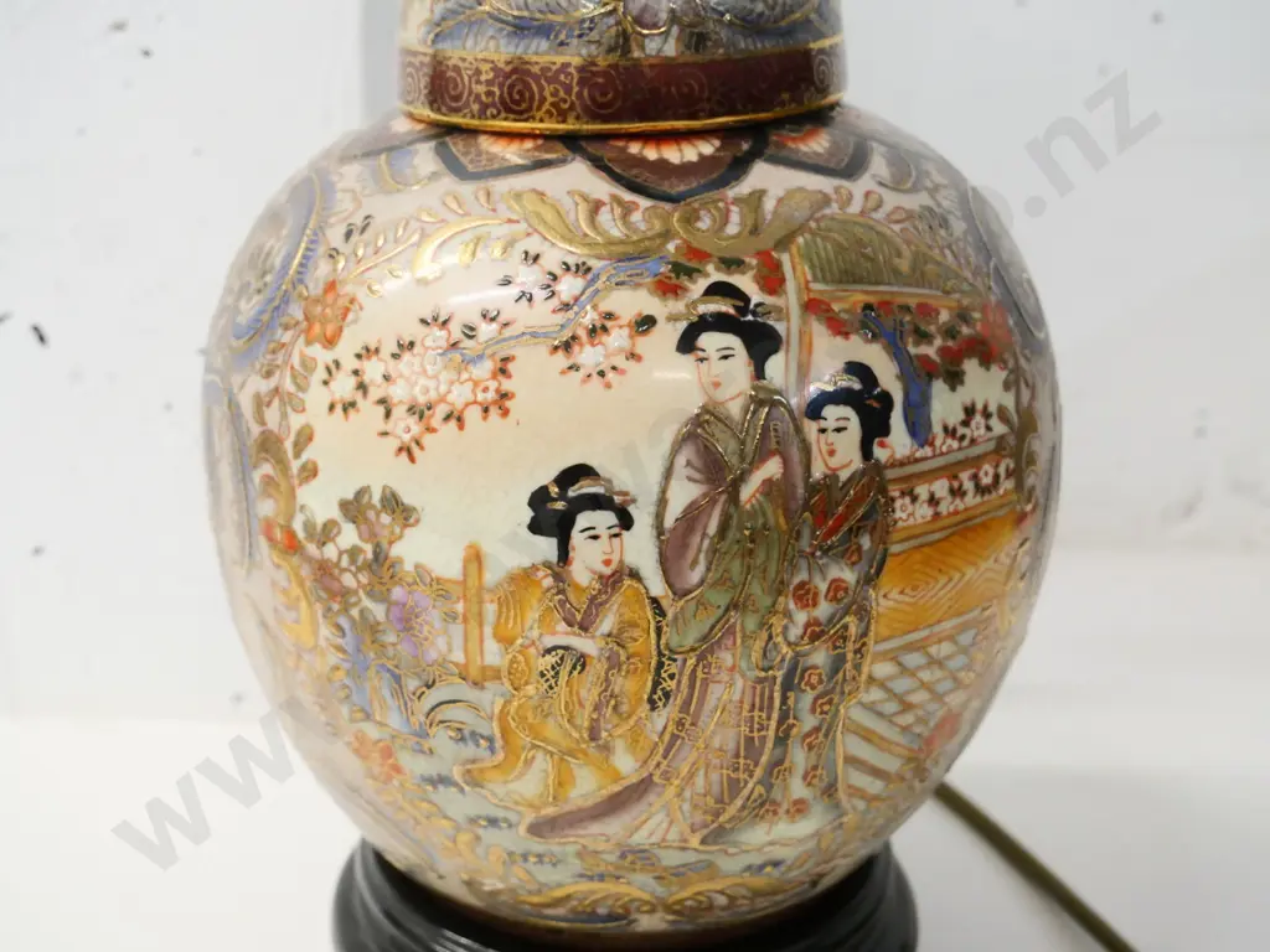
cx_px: 635
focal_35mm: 46
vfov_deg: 31.5
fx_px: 1688
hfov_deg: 41.2
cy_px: 476
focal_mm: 23
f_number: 6.3
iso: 3200
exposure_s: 1/100
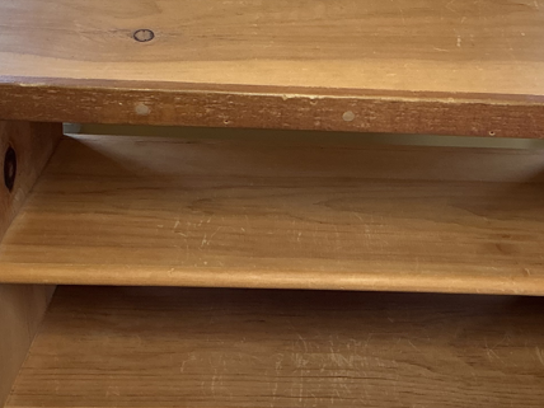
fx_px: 959
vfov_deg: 23.9
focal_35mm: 61
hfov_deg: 31.6
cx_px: 329
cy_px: 135
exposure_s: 1/60
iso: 64
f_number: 1.8
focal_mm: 3
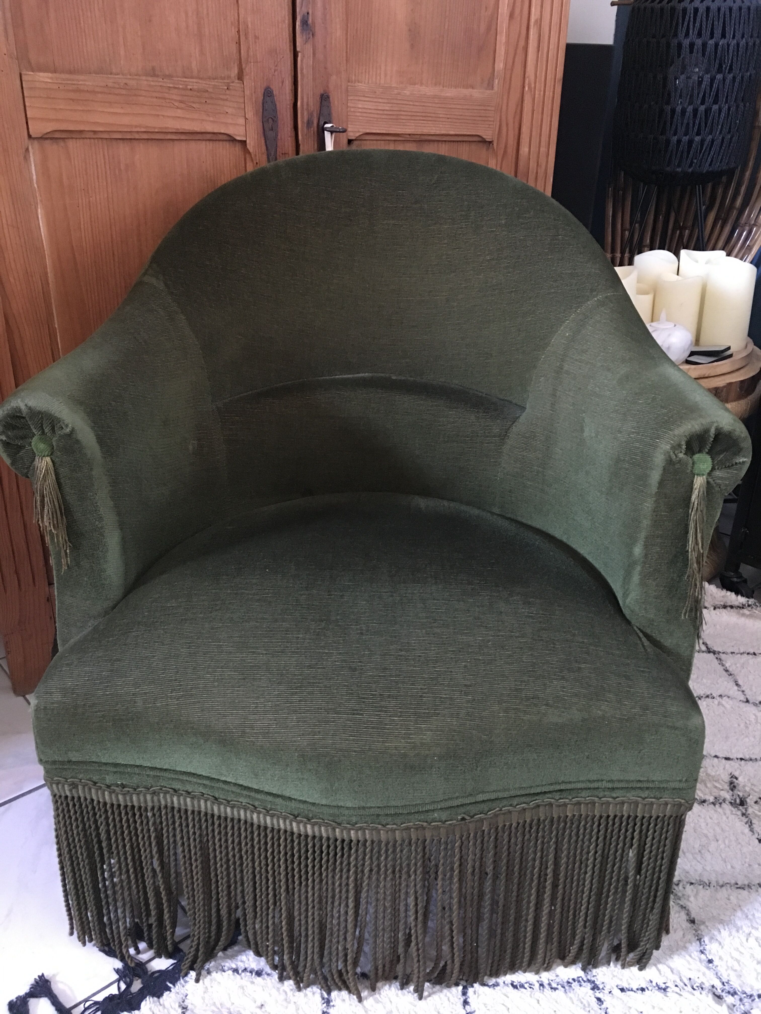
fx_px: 850
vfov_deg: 61.7
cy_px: 507
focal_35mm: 29
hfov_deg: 48.2
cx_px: 380
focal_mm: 4.15
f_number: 2.2
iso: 400
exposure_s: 1/17
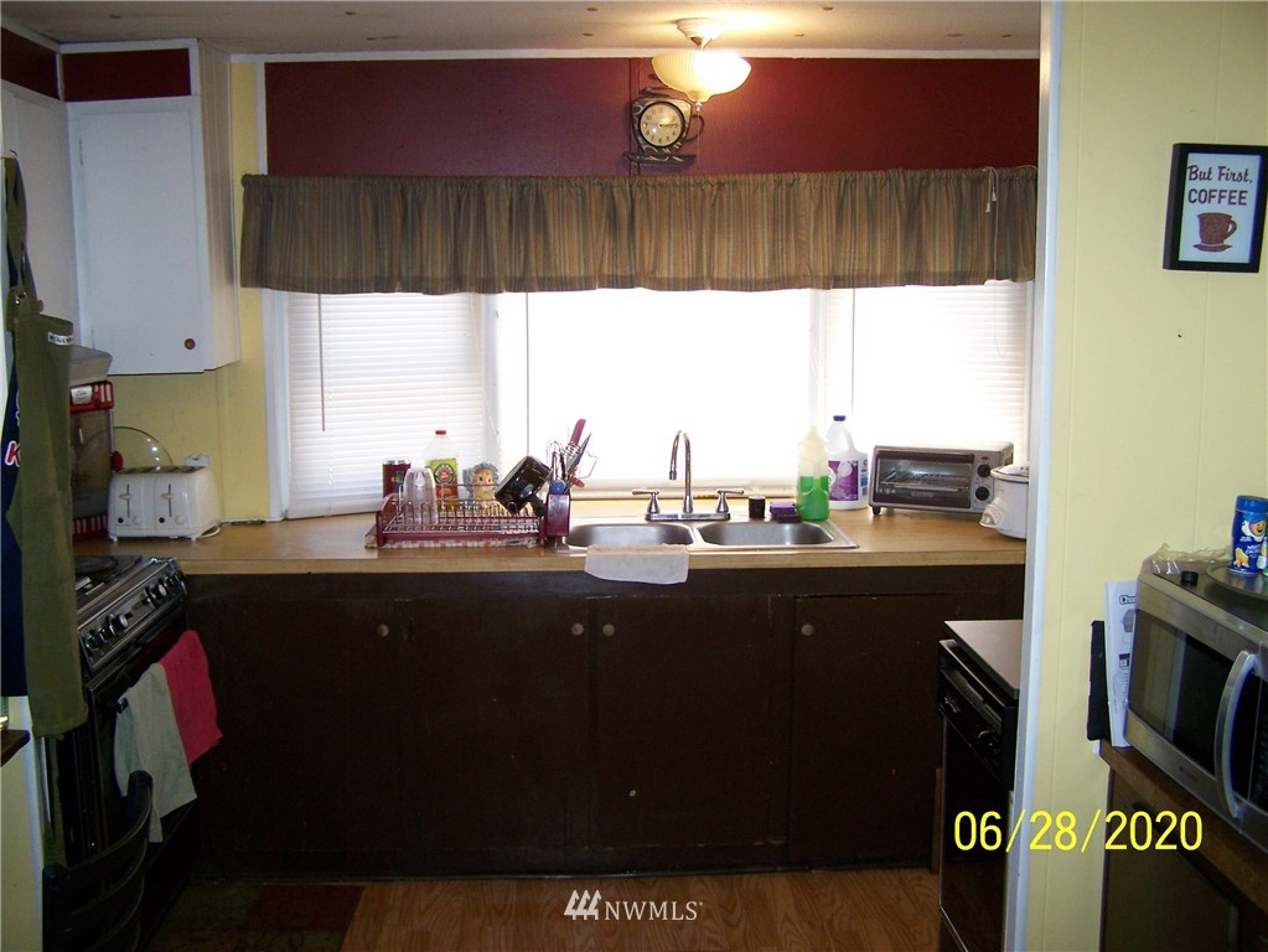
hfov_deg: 49.0
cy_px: 476
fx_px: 1392
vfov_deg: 37.7
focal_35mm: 38
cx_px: 634
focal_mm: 6.3
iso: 160
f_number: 2.8
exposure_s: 1/60
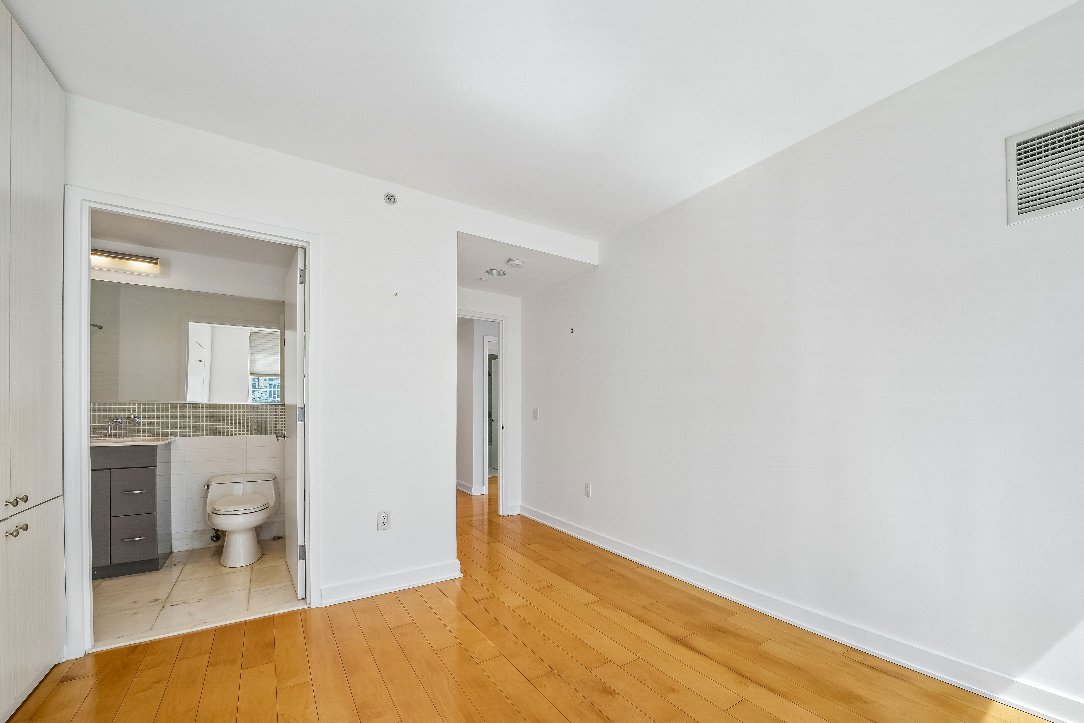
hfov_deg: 103.8
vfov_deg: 80.7
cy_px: 414
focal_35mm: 14
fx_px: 422
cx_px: 603
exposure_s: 1/25
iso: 100
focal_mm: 12
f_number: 11
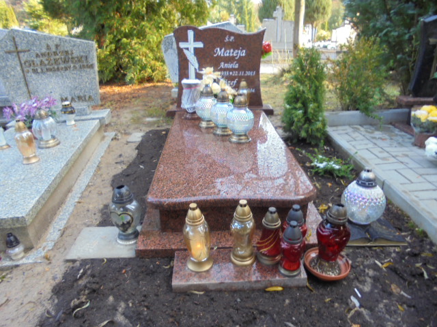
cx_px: 218
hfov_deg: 67.3
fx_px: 328
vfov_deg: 53.1
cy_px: 164
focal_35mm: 26
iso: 100
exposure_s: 1/40
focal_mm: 4.6
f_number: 3.5
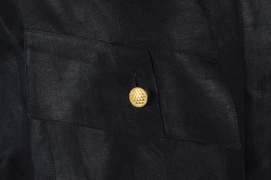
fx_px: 620
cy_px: 90
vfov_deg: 16.5
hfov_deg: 24.7
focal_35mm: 82
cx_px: 136
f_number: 14
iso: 200
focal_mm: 55
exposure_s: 1/100
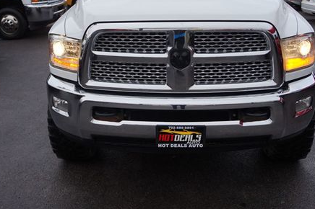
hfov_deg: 44.5
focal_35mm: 44
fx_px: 385
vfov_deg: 30.1
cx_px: 163
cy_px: 58
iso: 160
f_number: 4
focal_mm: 20
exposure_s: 1/60
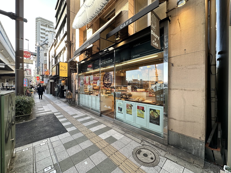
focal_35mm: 14
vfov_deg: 85.7
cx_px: 116
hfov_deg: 102.1
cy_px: 86
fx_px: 93
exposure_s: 1/112
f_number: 2.2
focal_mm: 2.22
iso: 40
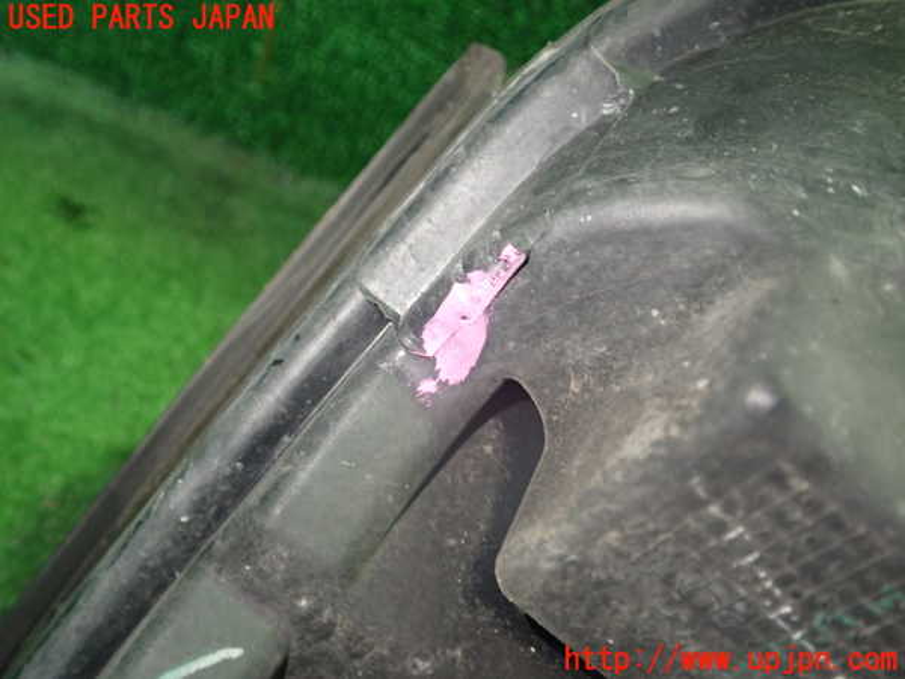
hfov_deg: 56.8
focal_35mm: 32
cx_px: 452
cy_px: 340
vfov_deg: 44.2
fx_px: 837
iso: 320
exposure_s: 1/30
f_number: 2.4
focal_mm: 5.79
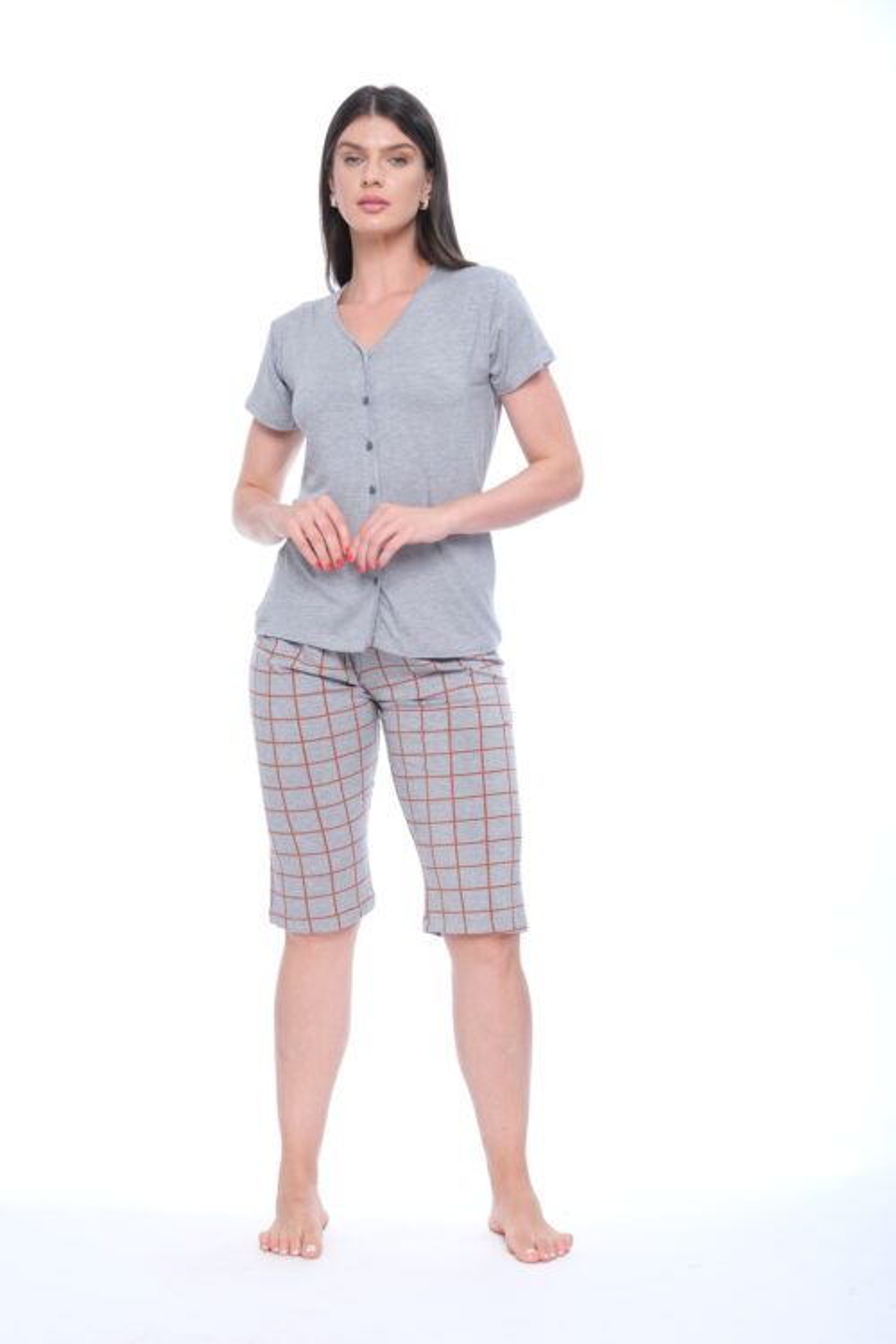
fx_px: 2314
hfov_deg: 21.9
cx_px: 448
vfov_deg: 32.4
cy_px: 672
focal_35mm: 62
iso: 320
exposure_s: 1/250
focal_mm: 41.4
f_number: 8
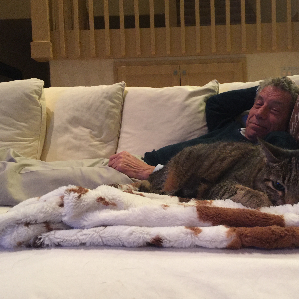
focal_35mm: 35
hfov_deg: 46.9
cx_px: 184
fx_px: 342
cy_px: 150
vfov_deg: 47.2
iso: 80
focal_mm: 4.15
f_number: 2.2
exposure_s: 1/4
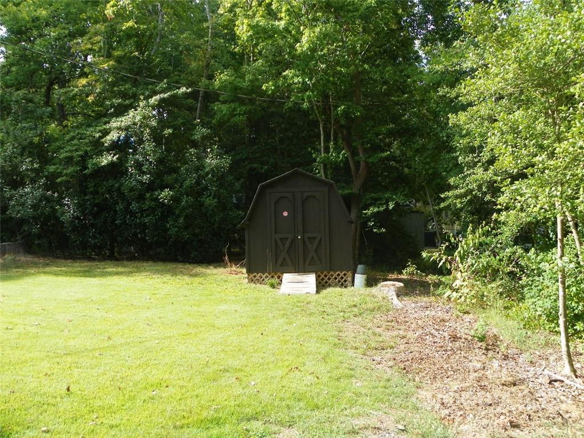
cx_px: 292
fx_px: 523
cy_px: 219
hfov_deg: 58.4
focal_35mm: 31
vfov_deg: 45.4
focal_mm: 5.5
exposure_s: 1/160
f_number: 2.8
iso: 64
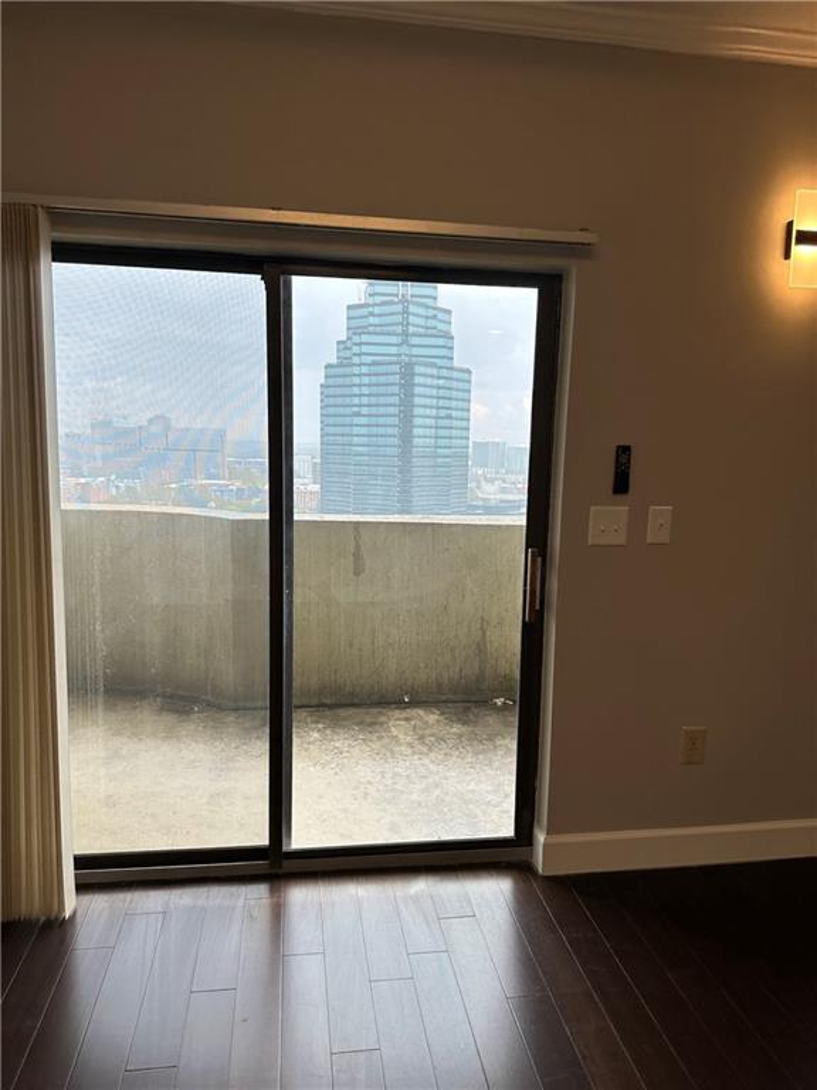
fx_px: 755
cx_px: 408
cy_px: 545
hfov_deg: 56.8
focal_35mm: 24
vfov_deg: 71.6
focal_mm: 6.86
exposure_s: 1/337
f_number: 1.78
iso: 80
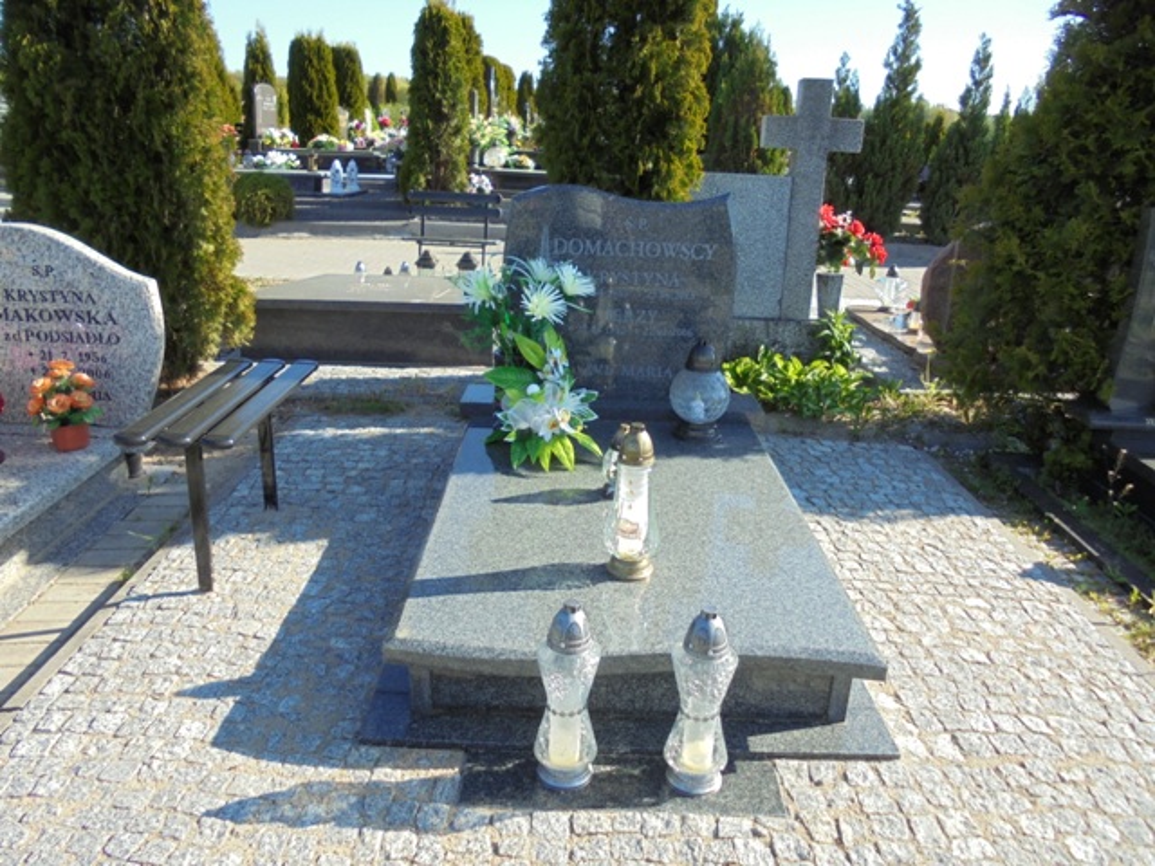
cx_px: 578
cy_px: 433
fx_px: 868
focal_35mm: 26
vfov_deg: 53.1
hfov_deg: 67.3
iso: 100
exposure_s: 1/320
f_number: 3.5
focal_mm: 4.6
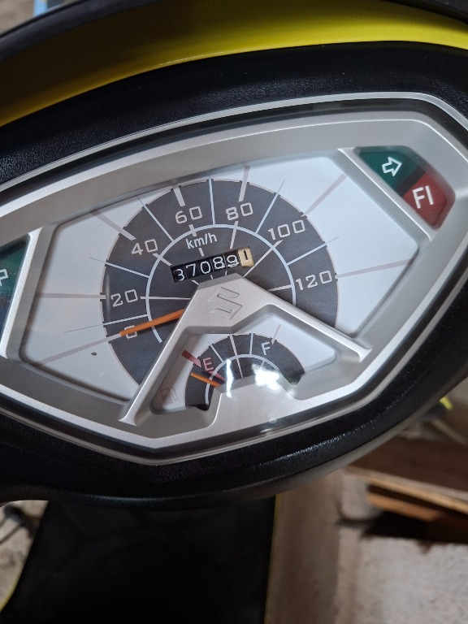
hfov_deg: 58.9
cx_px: 234
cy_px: 312
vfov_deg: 73.9
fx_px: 415
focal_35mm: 23
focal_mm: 5.54
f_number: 1.8
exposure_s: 1/30
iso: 250
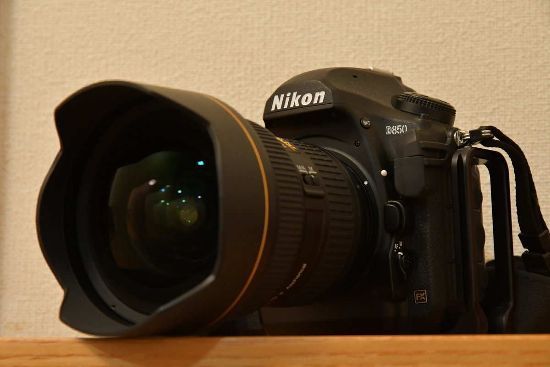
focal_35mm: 108
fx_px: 1650
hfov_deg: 18.9
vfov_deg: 12.7
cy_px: 184
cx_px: 275
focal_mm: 72
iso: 4000
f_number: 7.1
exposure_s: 1/13
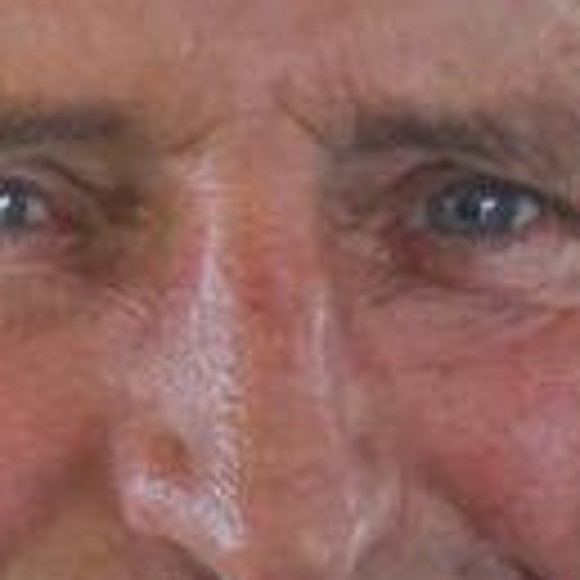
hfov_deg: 1.3
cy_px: 670
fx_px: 25591
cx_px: 0
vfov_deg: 1.3
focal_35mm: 1350
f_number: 4.5
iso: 4000
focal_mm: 200
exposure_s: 1/250
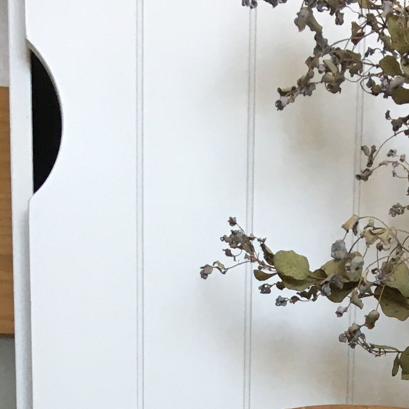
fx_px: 1363
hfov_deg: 17.0
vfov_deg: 14.3
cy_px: 811
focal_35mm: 102
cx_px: 302
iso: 40
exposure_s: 1/33
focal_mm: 4.15
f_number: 2.2
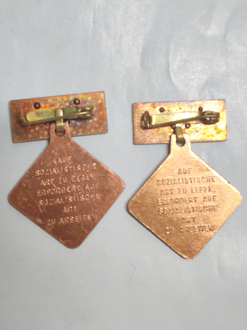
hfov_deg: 21.6
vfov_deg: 28.6
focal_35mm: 68
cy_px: 165
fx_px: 647
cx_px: 124
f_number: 1.95
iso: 800
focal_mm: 5.52
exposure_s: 1/33
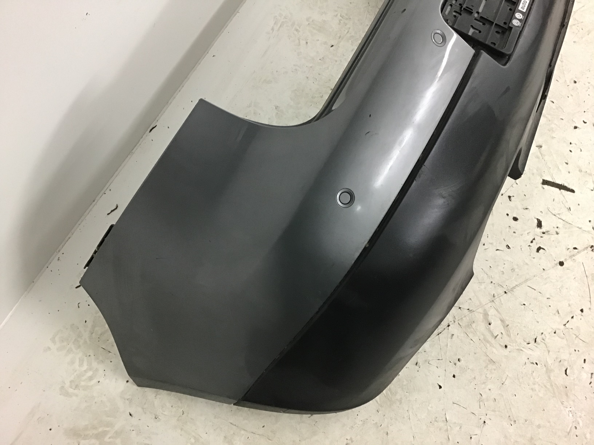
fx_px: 532
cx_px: 297
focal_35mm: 31
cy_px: 222
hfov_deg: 58.4
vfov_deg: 45.4
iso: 160
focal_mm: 3.3
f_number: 2.4
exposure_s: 1/33
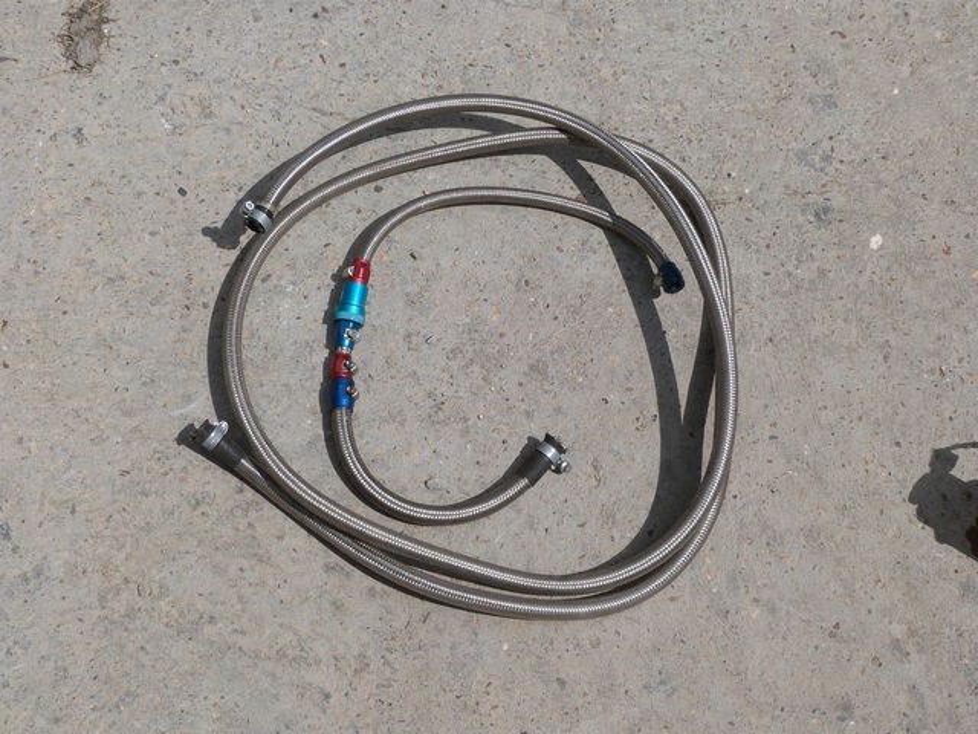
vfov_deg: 31.5
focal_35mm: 46
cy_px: 367
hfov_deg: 41.2
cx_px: 489
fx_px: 1300
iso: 100
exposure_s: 1/1000
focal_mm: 8.3
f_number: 5.6
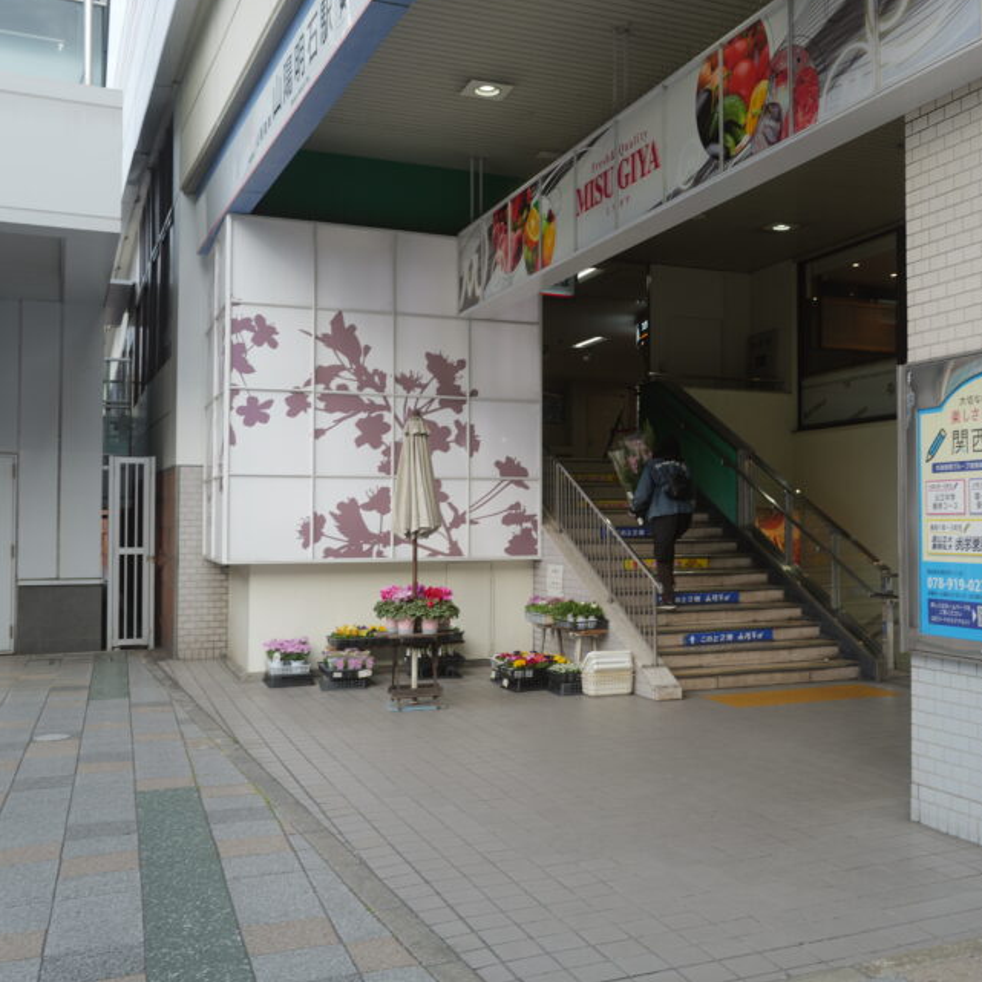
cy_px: 475
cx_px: 662
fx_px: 1220
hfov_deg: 43.2
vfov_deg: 43.9
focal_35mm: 38
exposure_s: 1/160
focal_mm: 28
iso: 100
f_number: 3.5
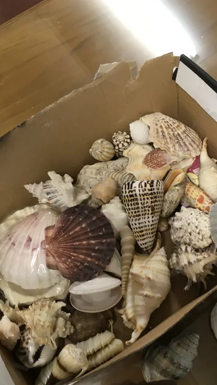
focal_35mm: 36
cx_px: 134
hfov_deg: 32.7
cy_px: 216
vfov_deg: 55.1
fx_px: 368
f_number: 2.2
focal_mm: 4.15
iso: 64
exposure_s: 1/33
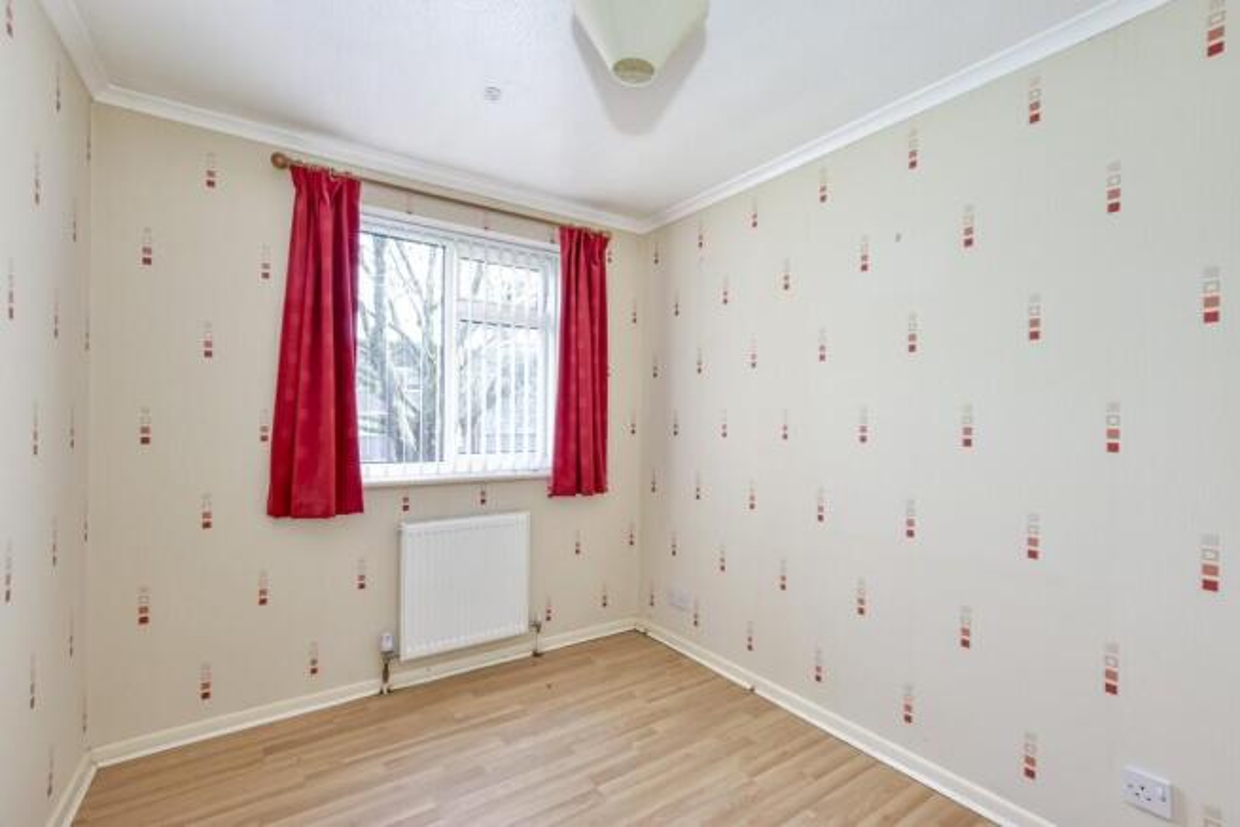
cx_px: 620
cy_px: 414
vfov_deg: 77.4
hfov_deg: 100.4
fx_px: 517
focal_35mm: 15
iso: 640
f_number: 8
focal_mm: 10
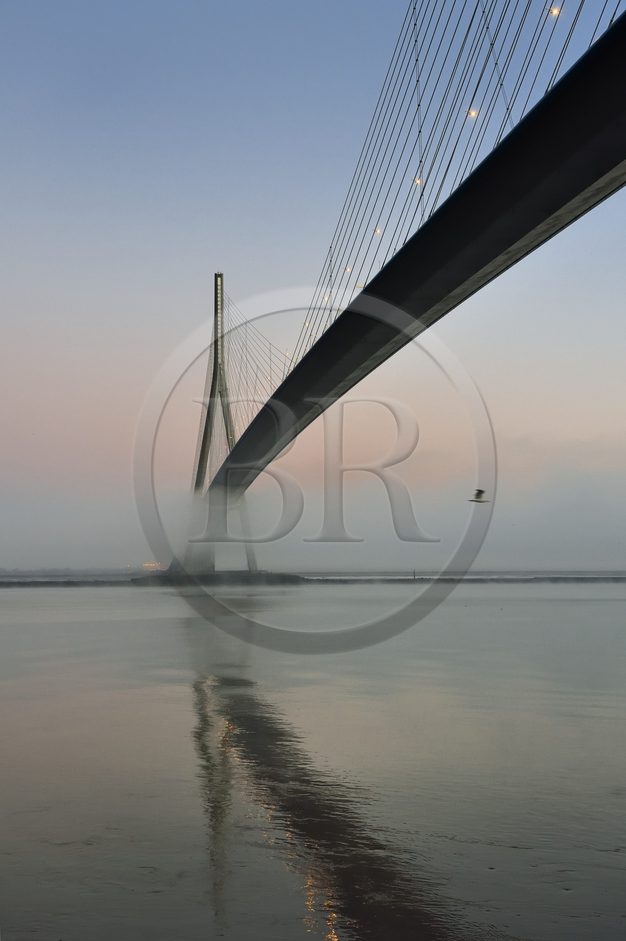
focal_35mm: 48
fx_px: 1253
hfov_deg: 28.0
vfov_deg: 41.1
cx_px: 313
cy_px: 470
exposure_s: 1/100
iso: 800
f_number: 6.3
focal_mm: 48
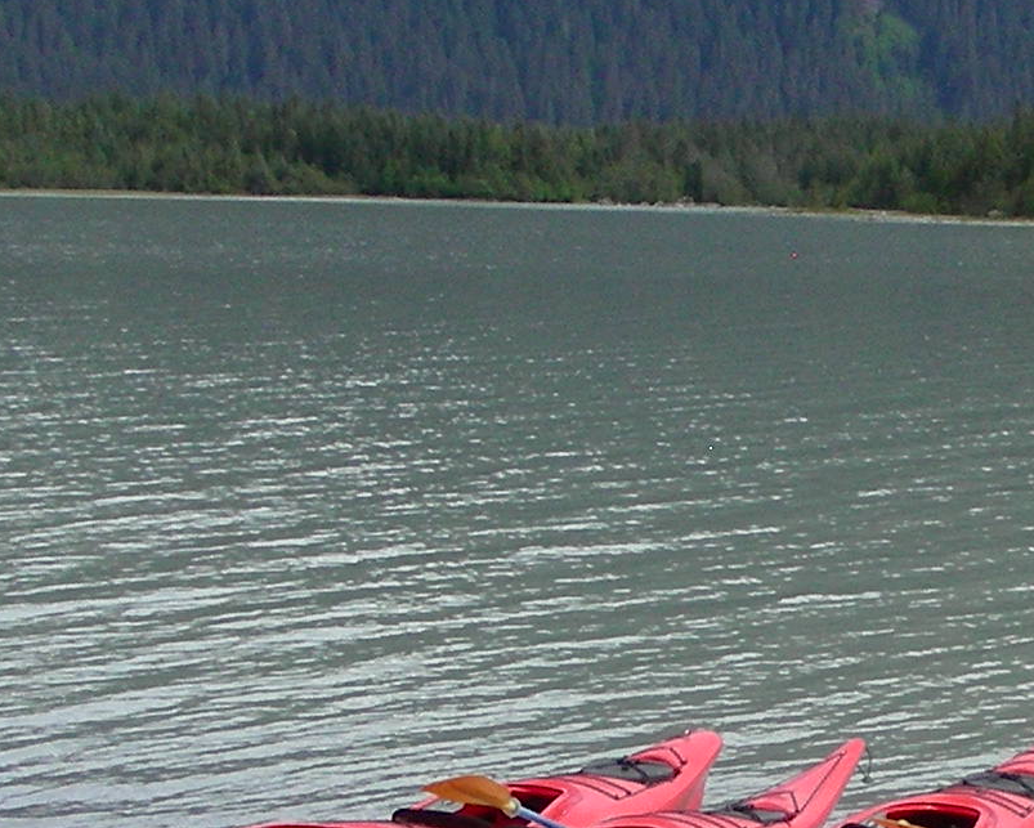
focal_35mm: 130
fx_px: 3980
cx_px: 1271
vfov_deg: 11.8
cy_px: 613
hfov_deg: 14.3
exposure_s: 1/720
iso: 50
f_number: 4
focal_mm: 6.3
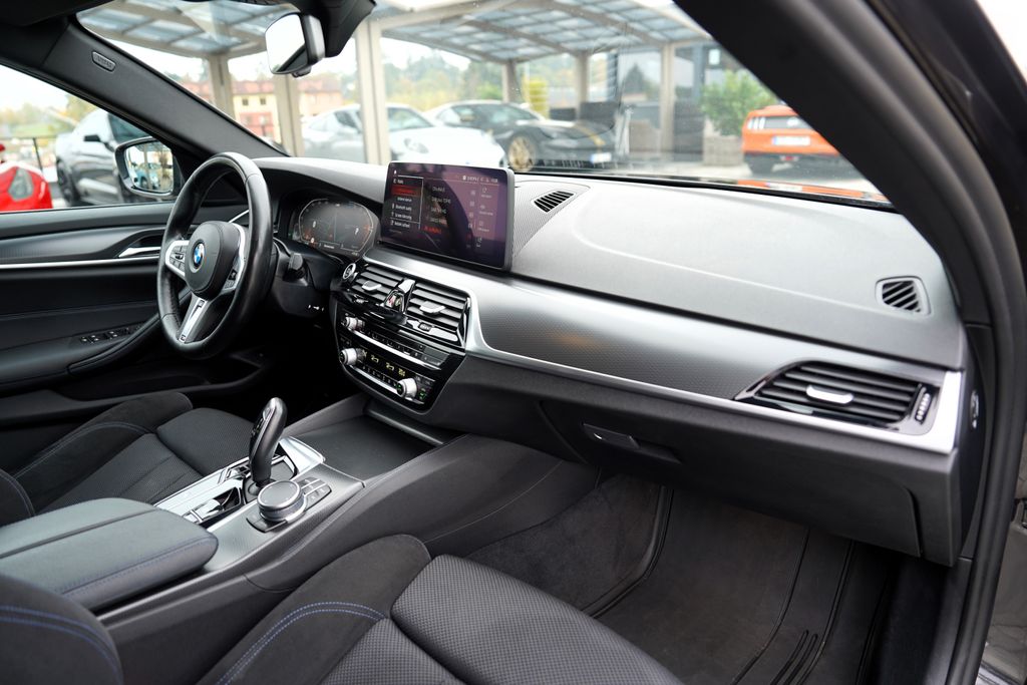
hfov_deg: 73.7
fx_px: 685
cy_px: 342
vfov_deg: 53.1
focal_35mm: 24
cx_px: 514
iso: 100
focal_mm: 24
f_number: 2.8
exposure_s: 1/50
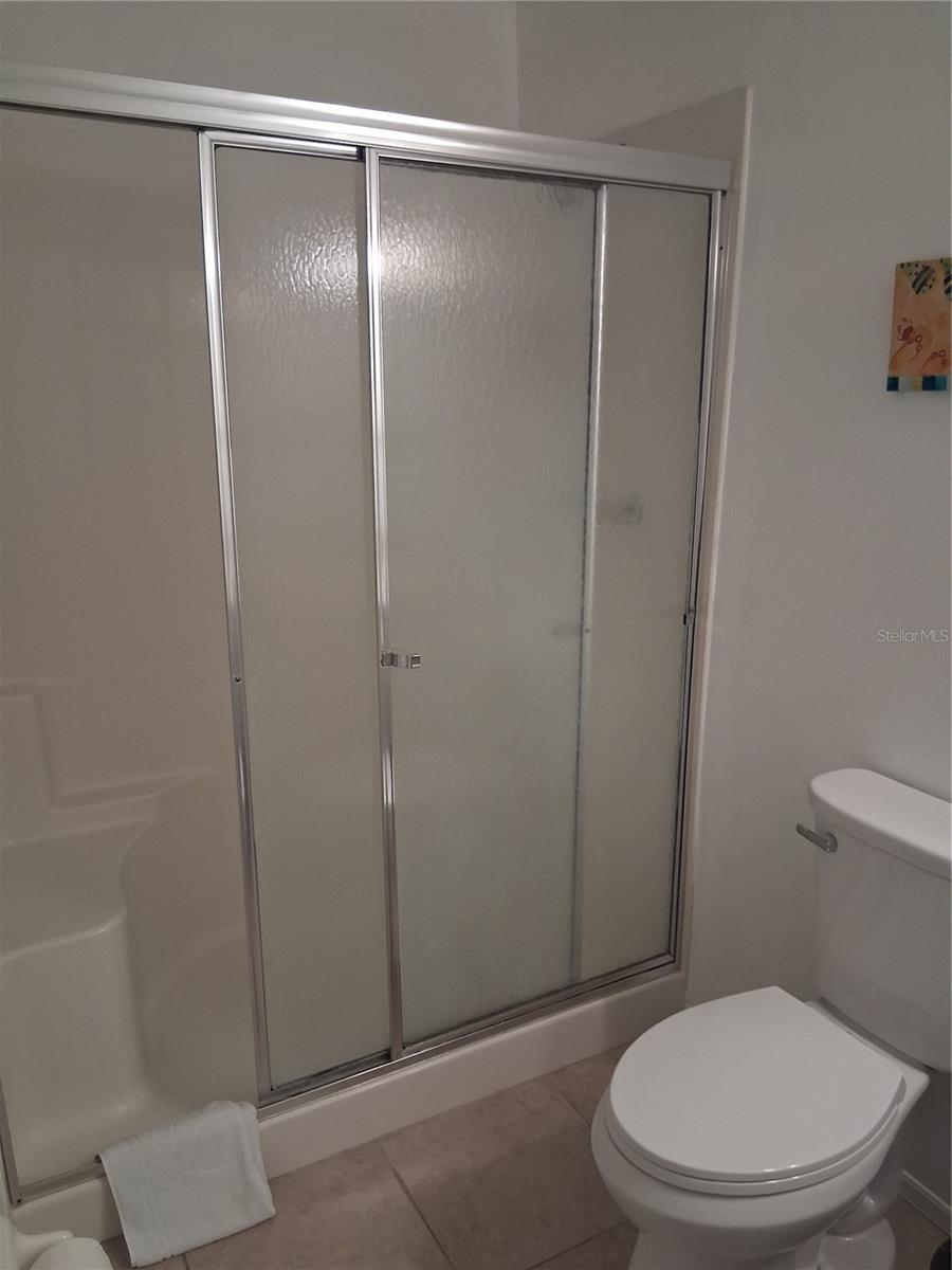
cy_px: 635
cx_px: 476
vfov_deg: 67.3
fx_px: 953
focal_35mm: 26
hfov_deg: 53.1
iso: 320
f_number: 1.8
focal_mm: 3.98
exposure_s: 1/100
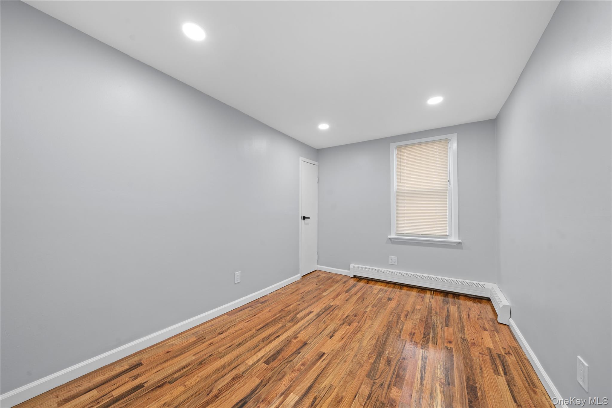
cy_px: 204
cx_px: 306
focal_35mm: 12
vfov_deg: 90.0
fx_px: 204
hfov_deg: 112.6
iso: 250
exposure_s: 1/3
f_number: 8
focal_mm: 12
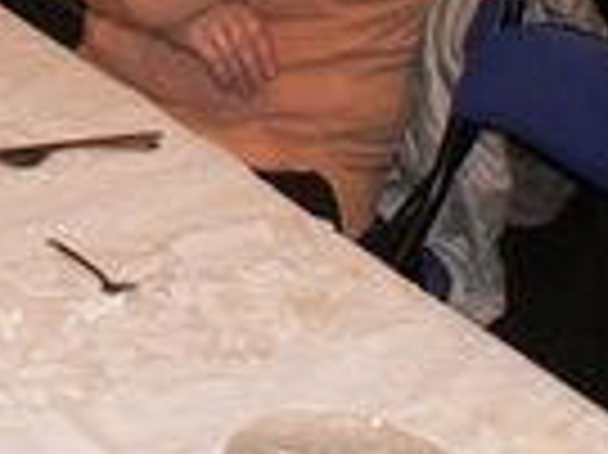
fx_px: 2281
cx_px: -36
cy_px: -160
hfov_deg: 14.9
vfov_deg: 11.1
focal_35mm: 130
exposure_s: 1/40
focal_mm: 5.86
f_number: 2.8
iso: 160
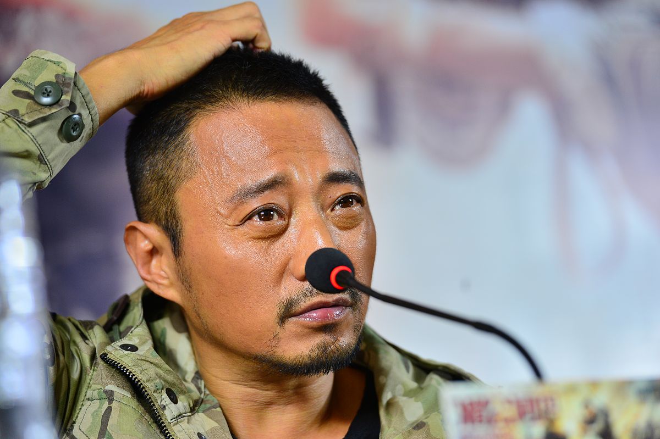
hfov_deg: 10.3
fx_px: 3665
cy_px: 220
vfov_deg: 6.9
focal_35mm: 200
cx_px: 330
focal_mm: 200
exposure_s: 1/500
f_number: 4.5
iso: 400
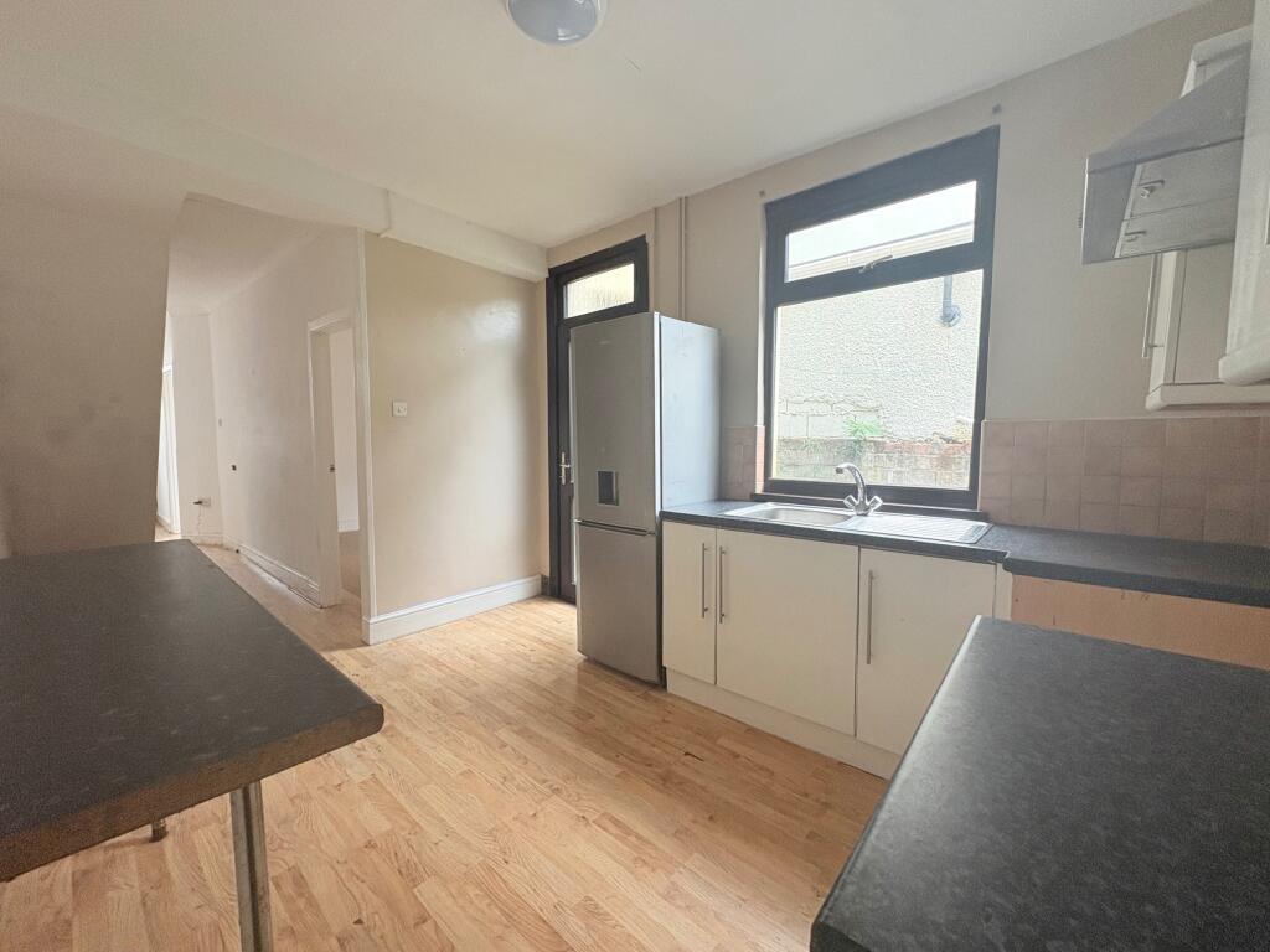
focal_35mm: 14
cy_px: 476
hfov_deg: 102.1
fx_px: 514
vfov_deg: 85.7
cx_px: 635
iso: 200
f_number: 2.2
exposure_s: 1/99
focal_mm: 2.22
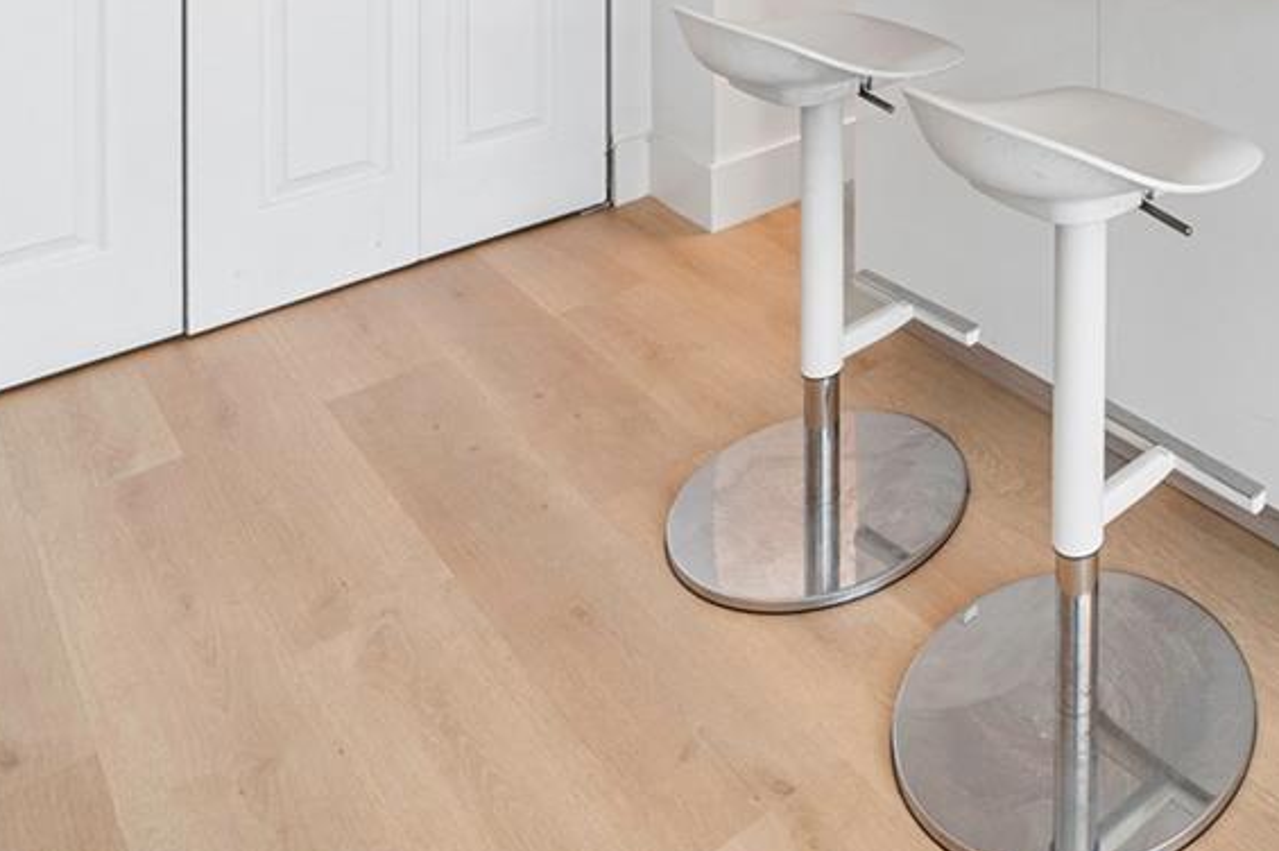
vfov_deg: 29.0
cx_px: 1200
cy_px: -335
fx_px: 1207
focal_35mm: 34
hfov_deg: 48.6
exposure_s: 1/2.5
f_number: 9
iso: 500
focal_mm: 12
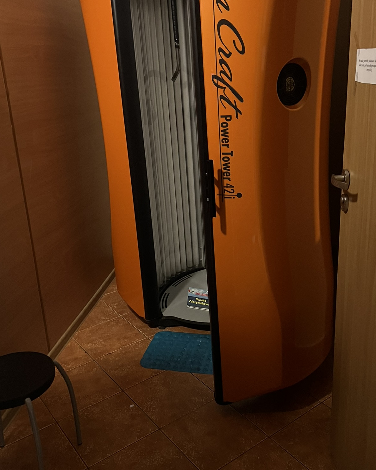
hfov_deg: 42.2
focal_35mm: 35
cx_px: 205
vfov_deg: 51.5
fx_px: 487
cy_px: 219
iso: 640
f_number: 1.5
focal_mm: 5.7
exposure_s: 1/25
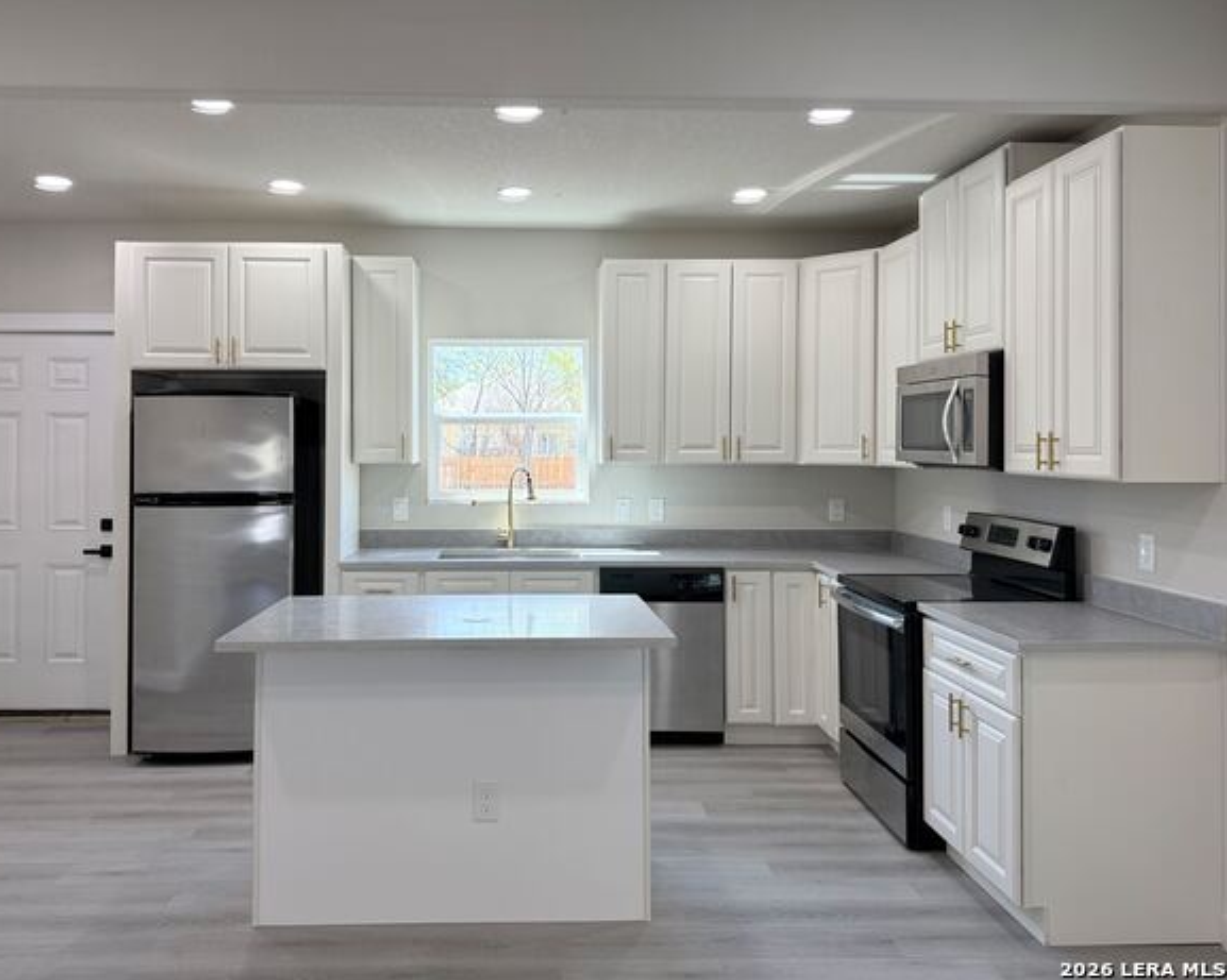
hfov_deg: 65.9
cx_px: 549
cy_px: 472
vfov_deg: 54.9
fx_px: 944
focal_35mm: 26
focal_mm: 6.76
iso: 125
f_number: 1.78
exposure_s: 1/243
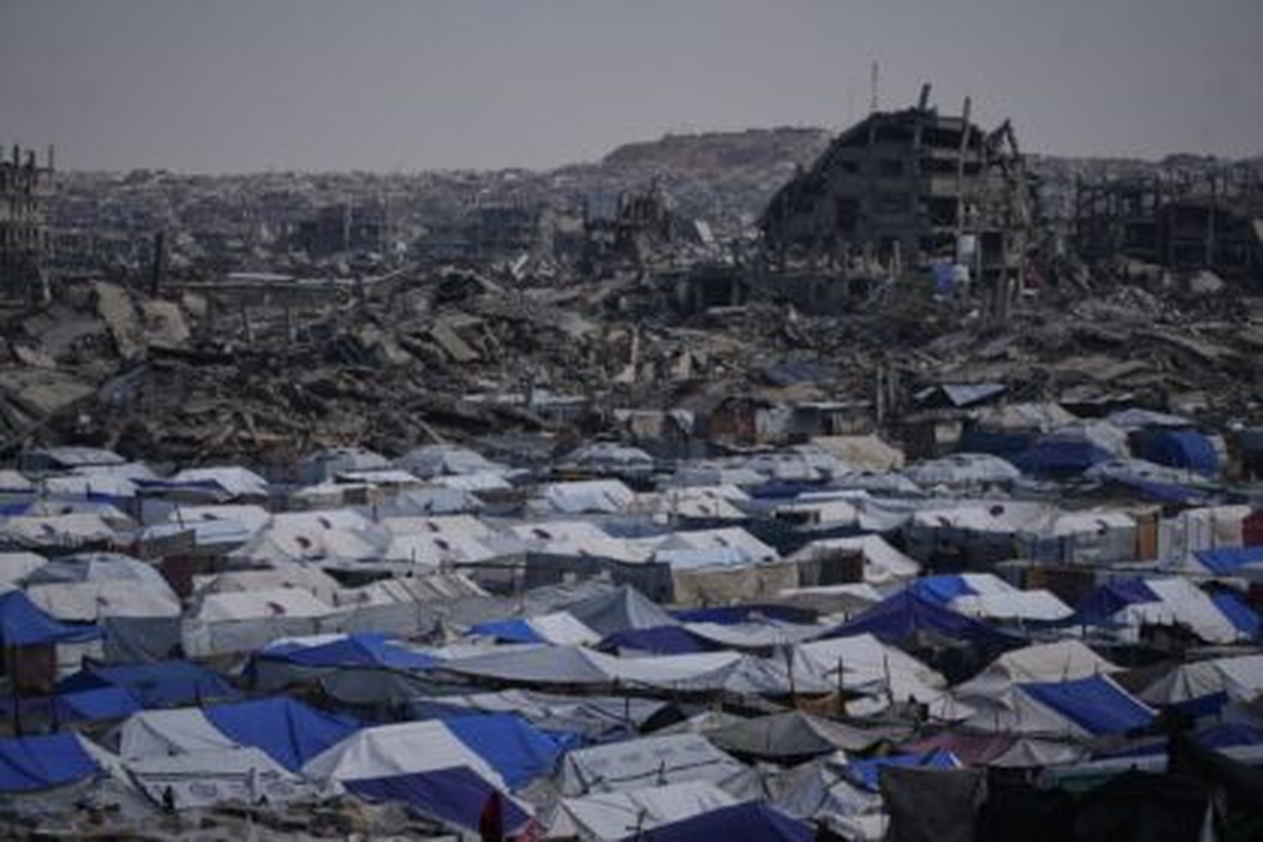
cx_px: 632
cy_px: 421
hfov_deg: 13.2
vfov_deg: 8.8
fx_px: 5473
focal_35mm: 156
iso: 50
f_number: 5.6
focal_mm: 156
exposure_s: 1/1000
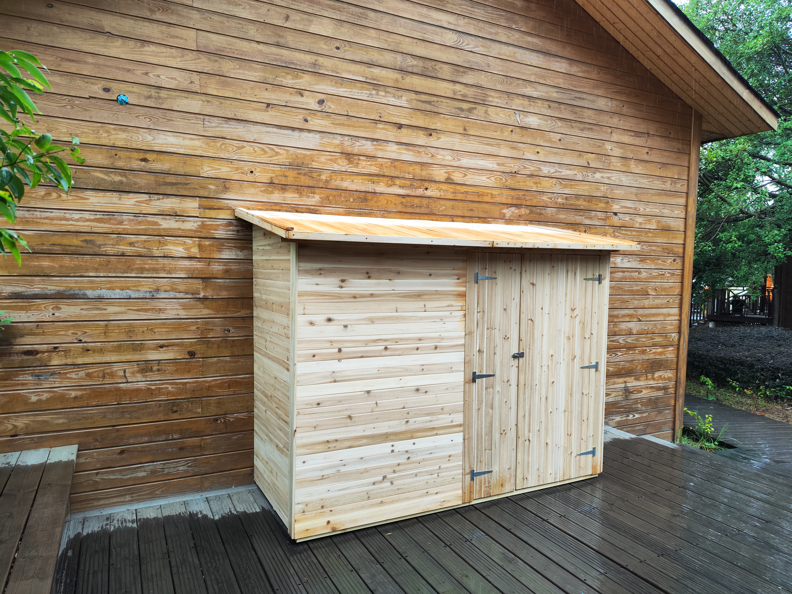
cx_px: 396
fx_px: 549
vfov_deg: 56.8
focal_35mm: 24
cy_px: 297
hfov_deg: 71.6
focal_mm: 6.92
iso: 50
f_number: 1.9
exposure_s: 1/138
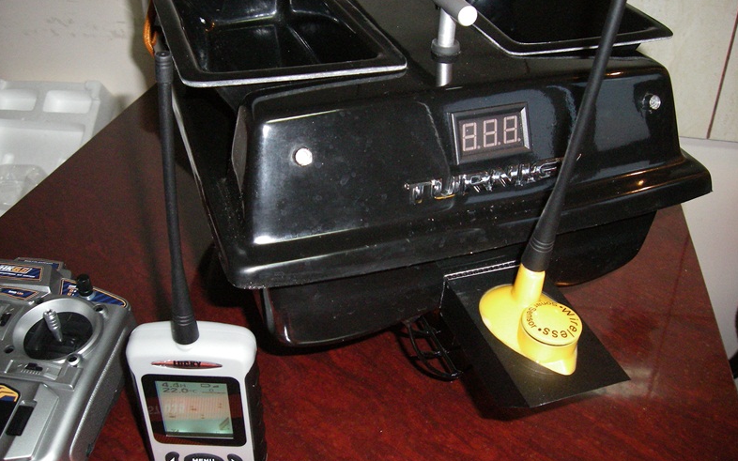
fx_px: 825
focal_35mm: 41
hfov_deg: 48.2
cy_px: 207
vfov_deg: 31.2
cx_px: 366
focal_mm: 6.2
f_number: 2.7
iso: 400
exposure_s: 1/50
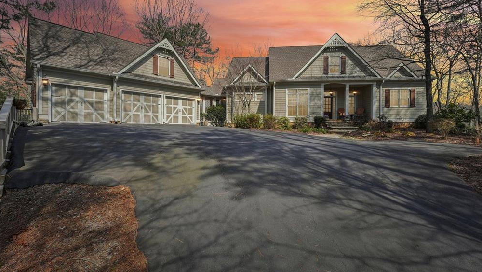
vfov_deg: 69.9
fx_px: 192
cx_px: 244
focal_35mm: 15
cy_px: 110
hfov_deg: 103.0
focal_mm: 14
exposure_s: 1/400
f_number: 8
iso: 320
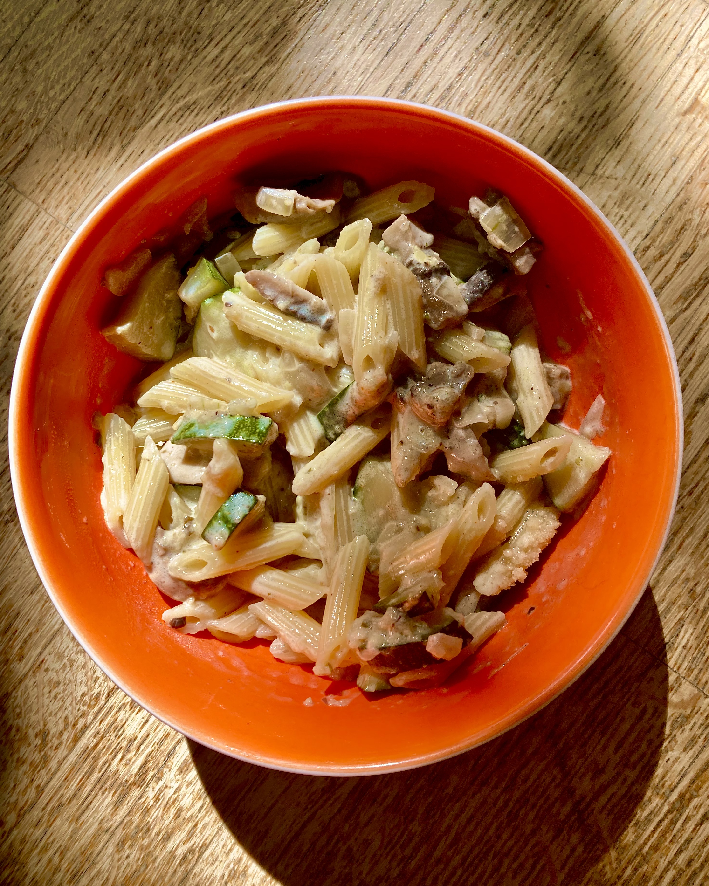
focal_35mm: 30
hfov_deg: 48.5
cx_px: 352
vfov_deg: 58.7
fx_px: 787
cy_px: 407
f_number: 1.8
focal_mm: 3.99
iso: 20
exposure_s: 1/245
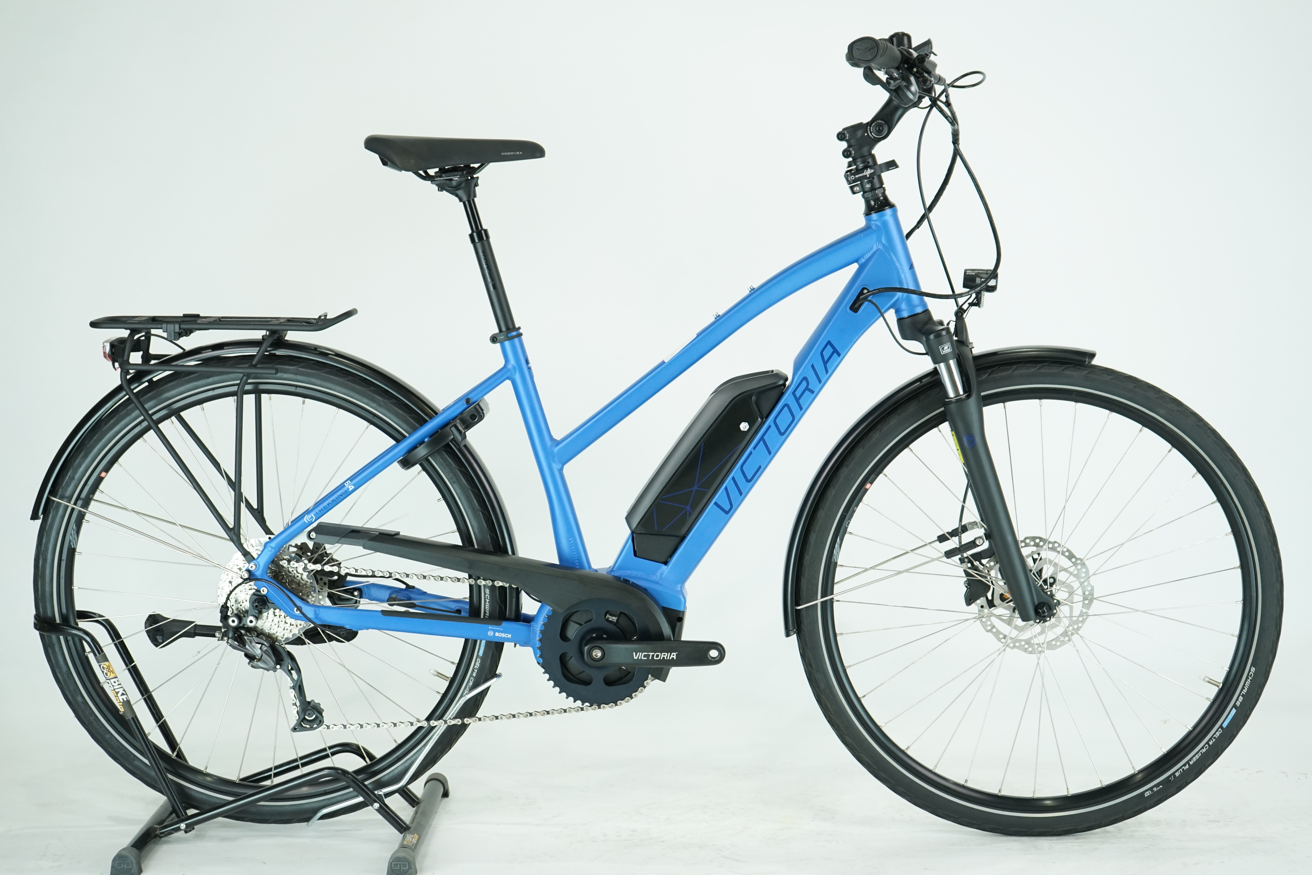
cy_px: 438
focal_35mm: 57
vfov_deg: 23.8
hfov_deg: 35.1
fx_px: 2077
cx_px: 656
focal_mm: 57
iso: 1600
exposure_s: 1/200
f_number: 5.6
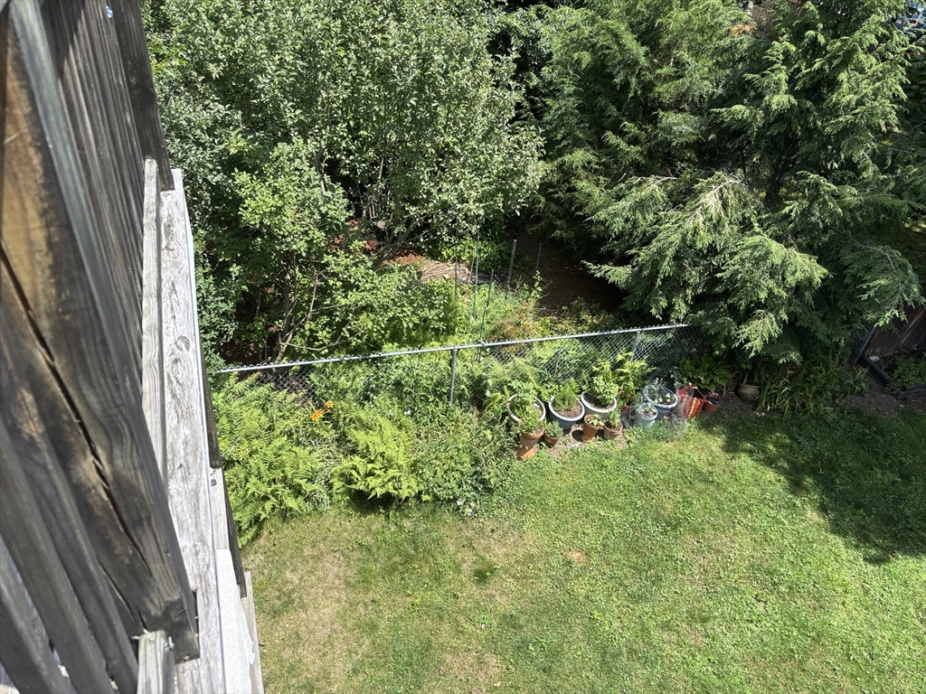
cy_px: 347
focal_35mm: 26
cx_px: 463
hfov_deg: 67.3
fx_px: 696
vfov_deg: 53.1
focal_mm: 5.96
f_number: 1.6
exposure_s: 1/1279
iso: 50
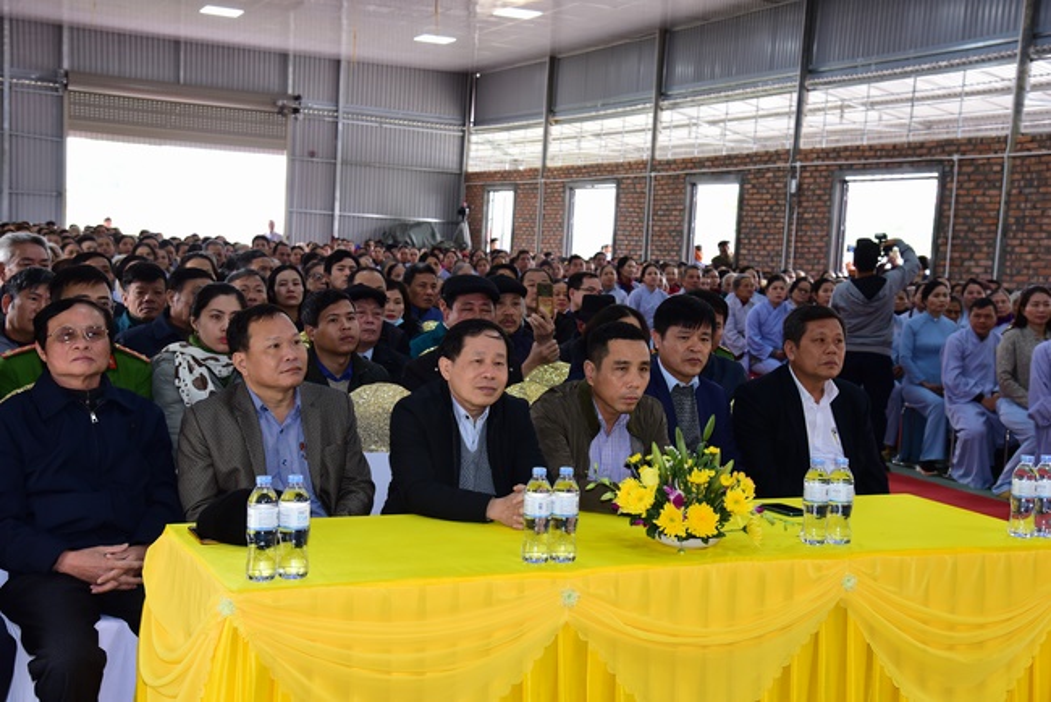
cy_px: 351
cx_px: 526
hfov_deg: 39.6
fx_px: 1460
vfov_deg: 27.0
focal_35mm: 50
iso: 1250
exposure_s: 1/50
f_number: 7.1
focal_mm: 50
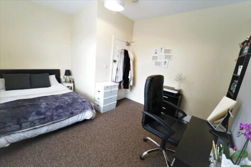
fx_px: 98
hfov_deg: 104.3
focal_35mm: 14
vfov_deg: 81.2
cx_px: 126
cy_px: 84
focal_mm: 14
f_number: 5
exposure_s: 1/20
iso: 2500
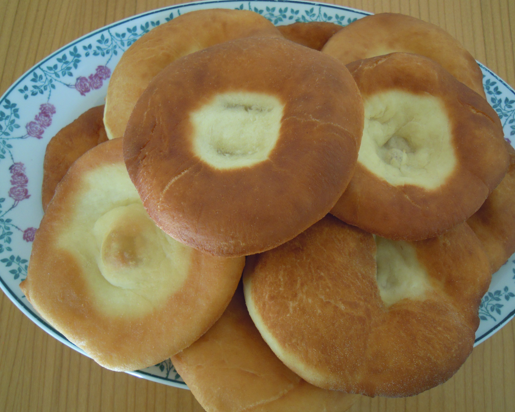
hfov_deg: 58.7
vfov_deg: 48.5
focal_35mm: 30
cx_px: 274
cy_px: 208
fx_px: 457
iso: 220
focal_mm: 5
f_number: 2.7
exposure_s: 1/30
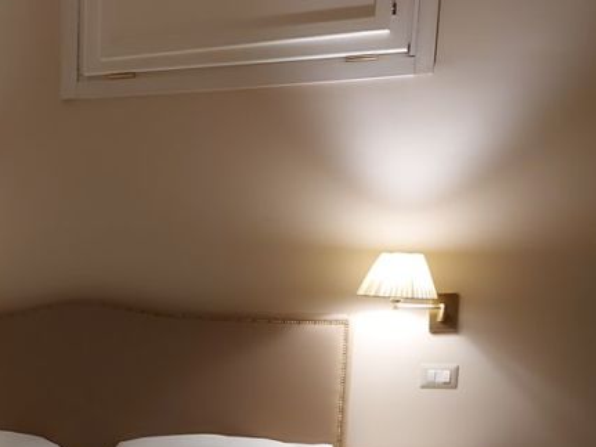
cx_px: -30
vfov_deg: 24.3
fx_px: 981
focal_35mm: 57
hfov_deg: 30.8
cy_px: 465
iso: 320
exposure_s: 1/25
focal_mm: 5.23
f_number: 1.8
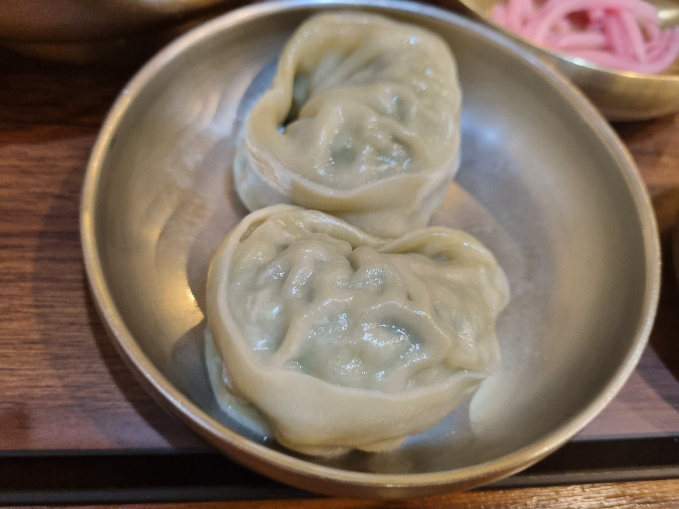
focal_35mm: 26
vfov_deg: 53.1
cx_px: 340
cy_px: 254
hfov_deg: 67.3
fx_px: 510
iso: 250
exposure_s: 1/40
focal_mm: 5.4
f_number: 1.8
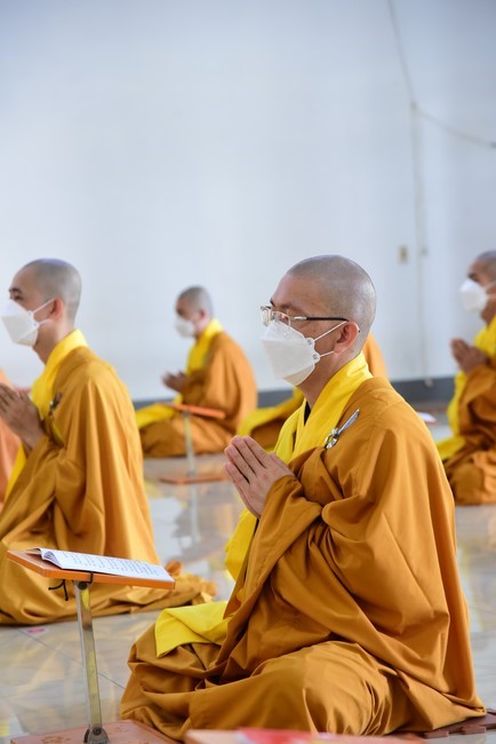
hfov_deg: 12.5
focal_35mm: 110
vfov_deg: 18.6
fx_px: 2271
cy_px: 372
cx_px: 248
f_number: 5.6
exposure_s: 1/125
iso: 4000
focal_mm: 110
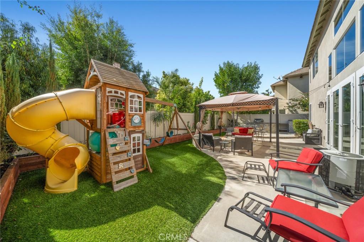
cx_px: 182
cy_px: 121
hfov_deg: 112.6
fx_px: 121
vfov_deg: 90.0
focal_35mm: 12
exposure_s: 1/800
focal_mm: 12
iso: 400
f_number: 8
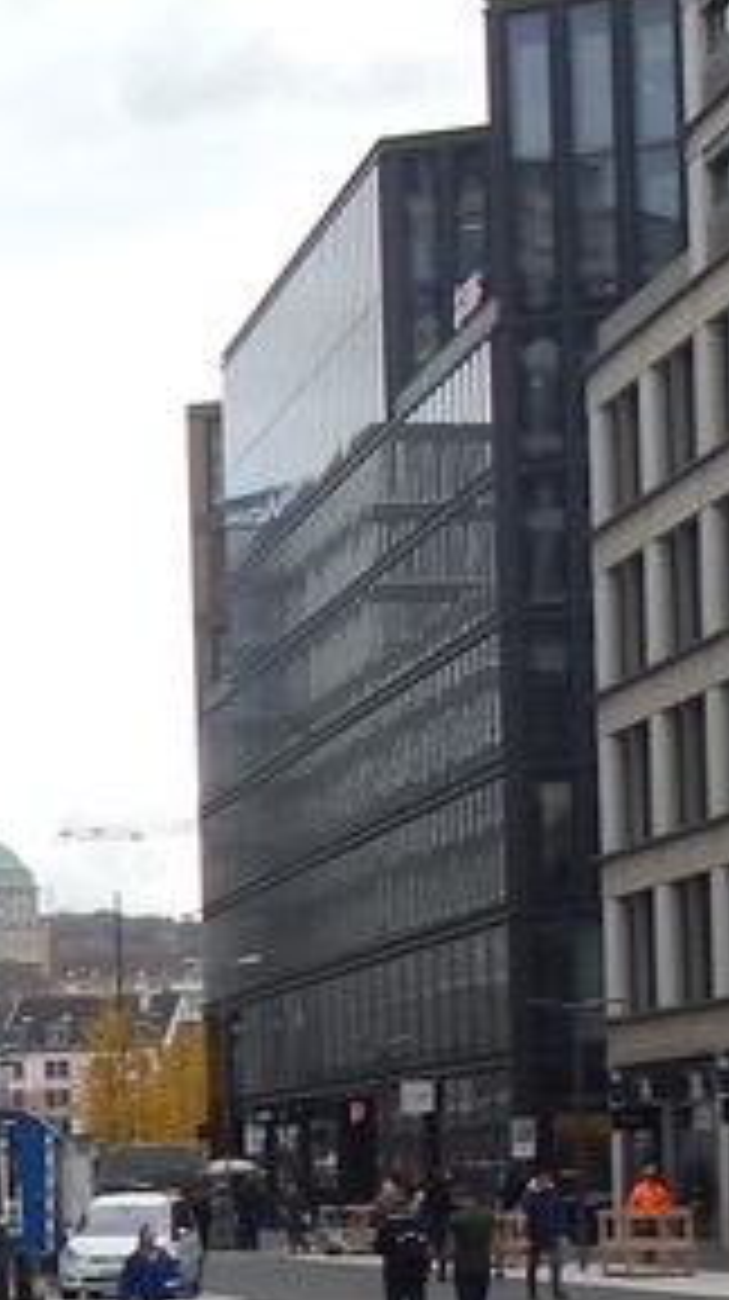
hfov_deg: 7.4
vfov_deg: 14.5
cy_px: 1358
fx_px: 4996
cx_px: -1382
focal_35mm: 145
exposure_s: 1/250
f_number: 3.9
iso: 125
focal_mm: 5.5
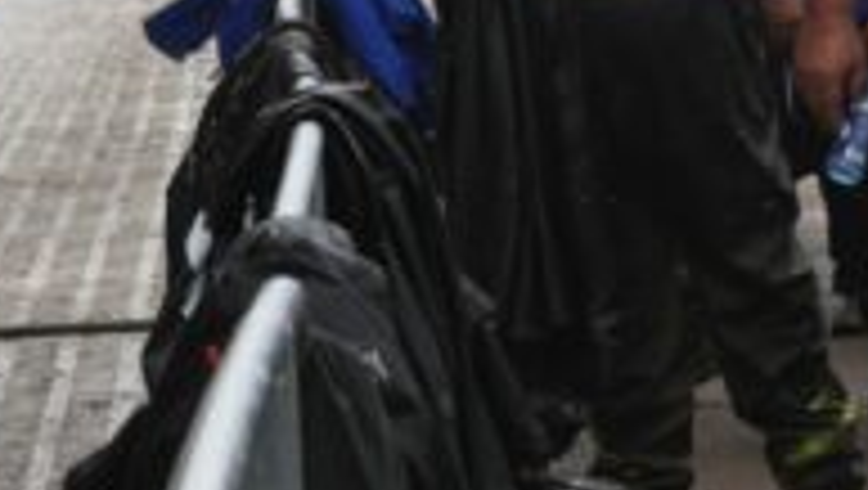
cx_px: 940
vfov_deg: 4.0
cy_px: -265
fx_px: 7052
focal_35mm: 306
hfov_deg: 7.0
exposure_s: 1/200
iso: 100
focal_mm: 49
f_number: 7.1
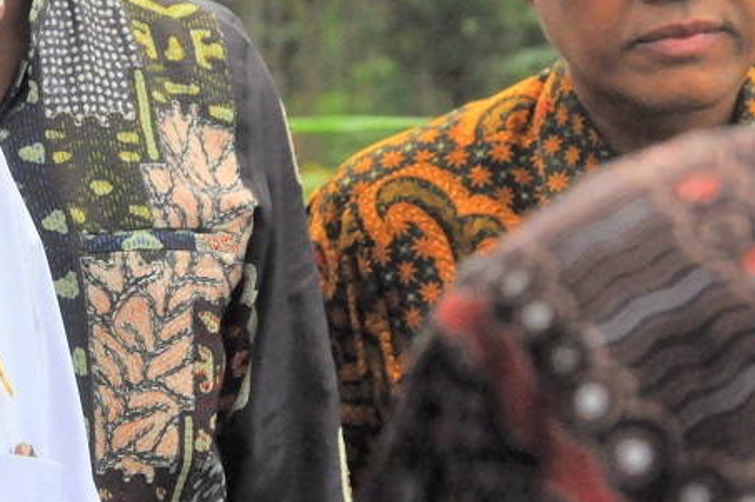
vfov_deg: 7.1
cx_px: 92
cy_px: 78
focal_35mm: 192
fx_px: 4022
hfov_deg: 10.7
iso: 1600
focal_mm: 58
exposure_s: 1/3200
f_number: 9
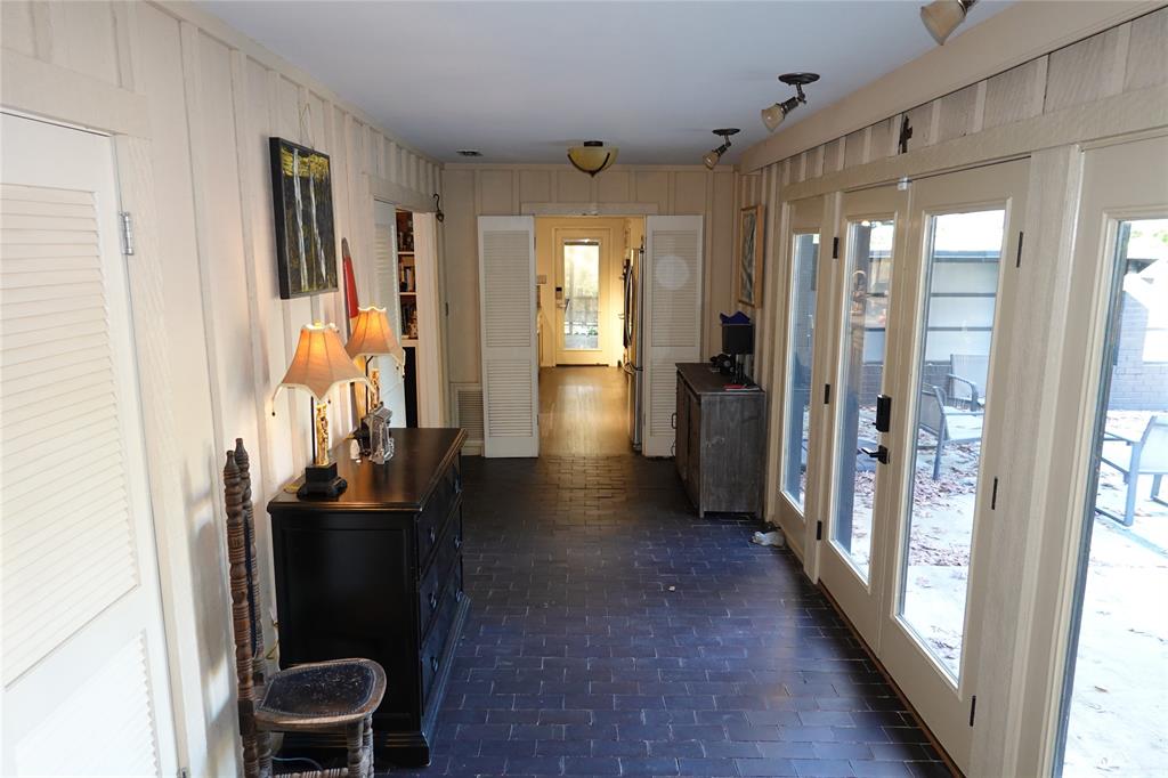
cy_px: 389
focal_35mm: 24
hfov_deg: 73.8
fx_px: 778
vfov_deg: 53.1
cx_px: 584
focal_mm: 9
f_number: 2.8
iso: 500
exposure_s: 1/30
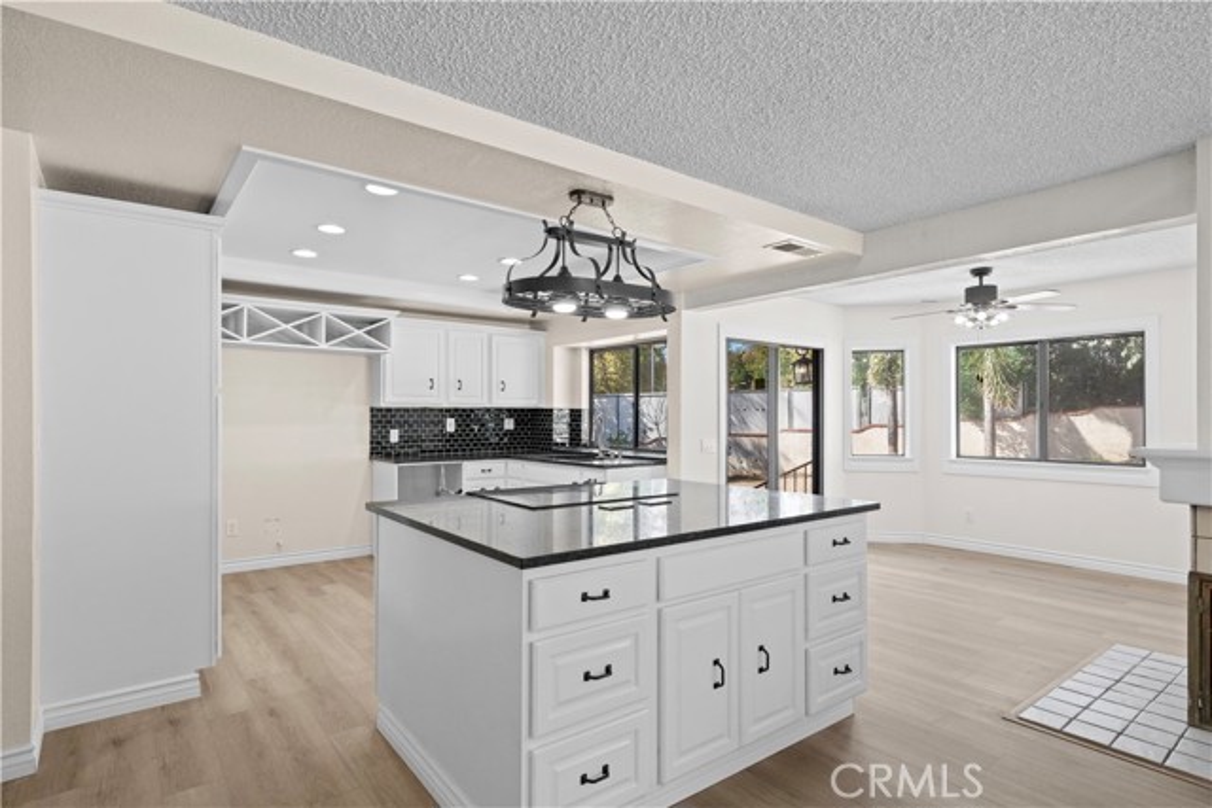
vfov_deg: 67.4
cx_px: 606
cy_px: 404
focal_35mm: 18
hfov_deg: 90.0
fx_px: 606
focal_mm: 18
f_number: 5
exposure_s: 1/200
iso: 800
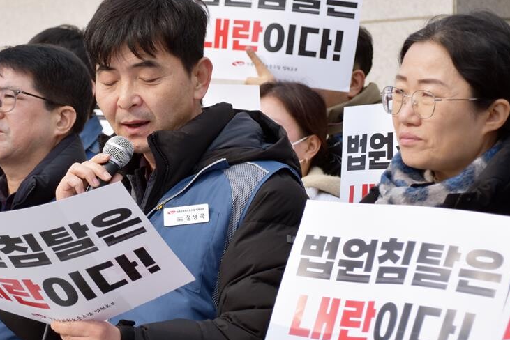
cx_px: 184
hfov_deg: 13.9
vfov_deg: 9.3
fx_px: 2083
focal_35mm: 147
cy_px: 179
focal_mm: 70
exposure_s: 1/640
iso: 125
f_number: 5.3
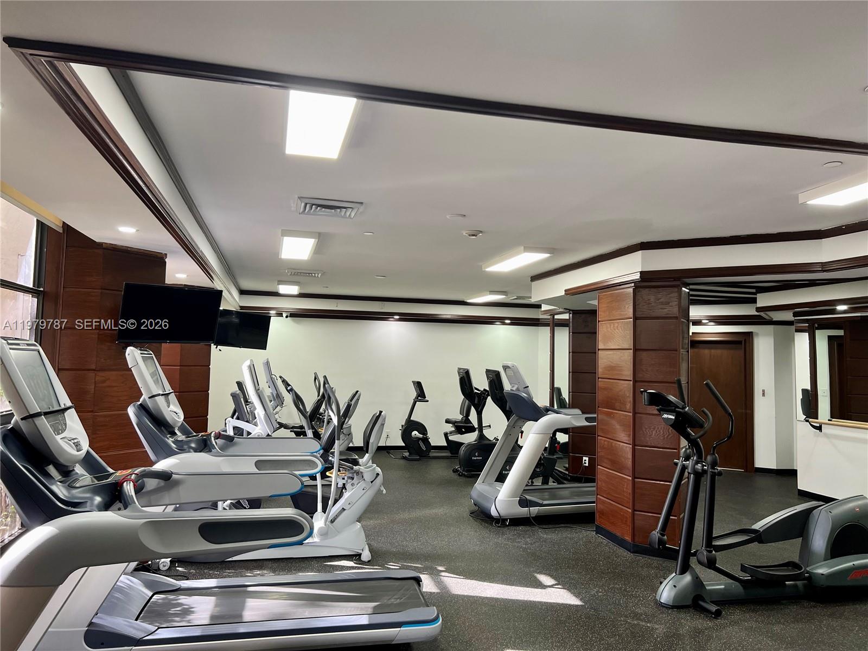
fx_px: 652
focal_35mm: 26
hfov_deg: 67.3
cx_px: 434
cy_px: 326
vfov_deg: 53.1
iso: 80
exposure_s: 1/60
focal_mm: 5.7
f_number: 1.5
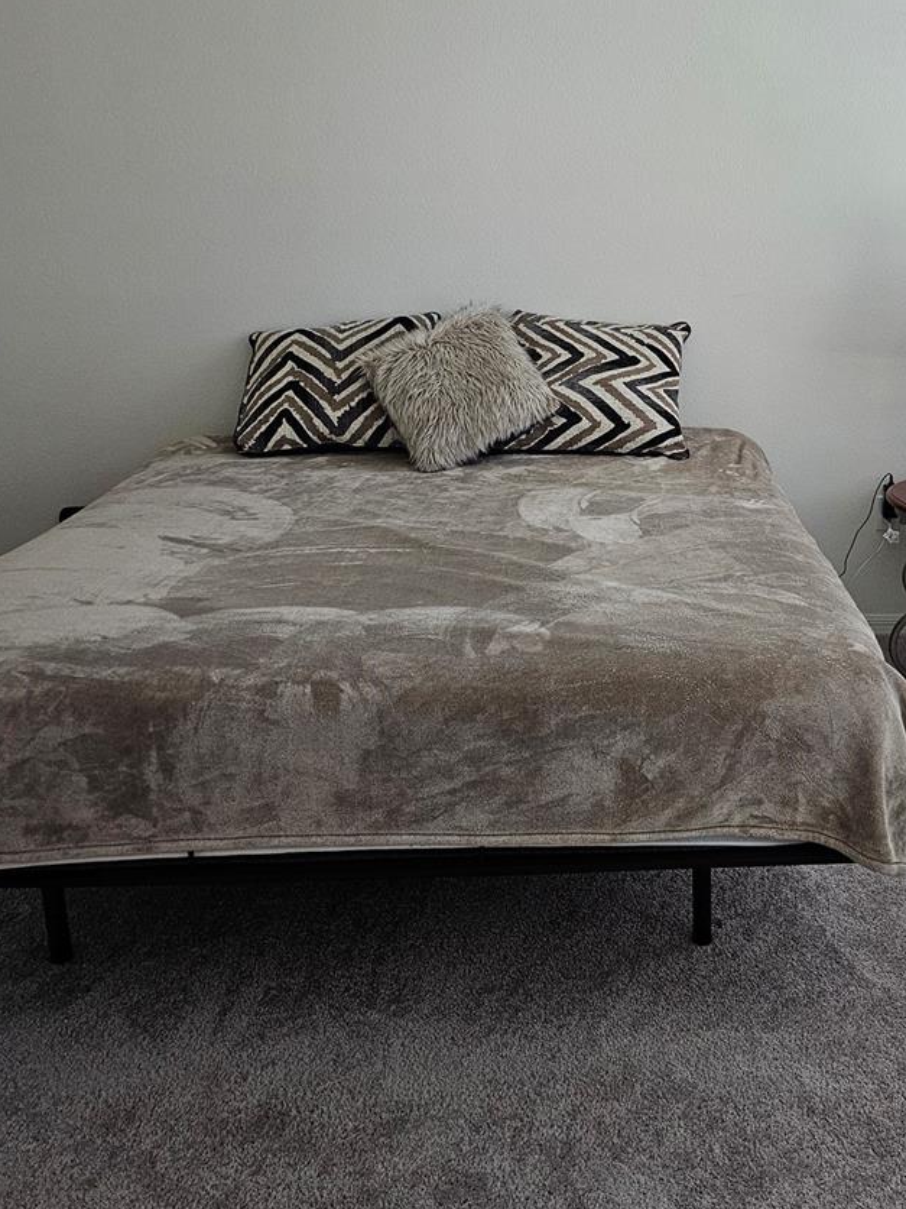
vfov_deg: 54.8
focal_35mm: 33
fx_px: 1152
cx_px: 643
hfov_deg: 42.0
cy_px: 460
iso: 400
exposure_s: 1/170
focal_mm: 6.3
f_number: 1.7
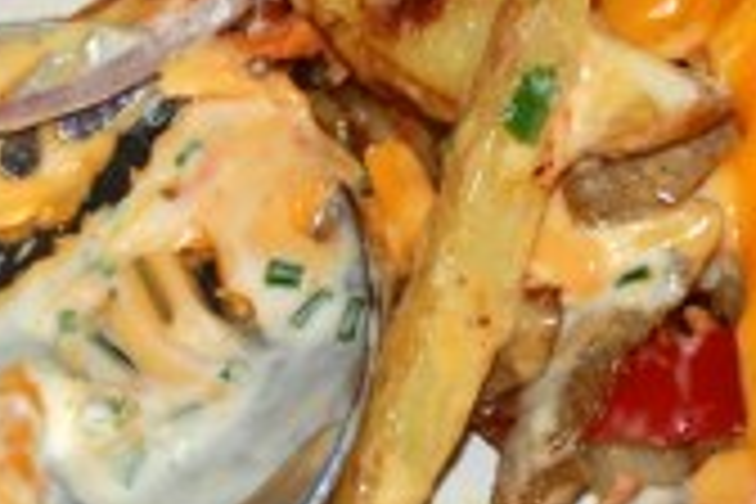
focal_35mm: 279
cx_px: 630
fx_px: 5859
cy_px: 423
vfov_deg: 4.9
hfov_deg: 7.4
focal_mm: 52
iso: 200
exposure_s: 1/60
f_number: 5
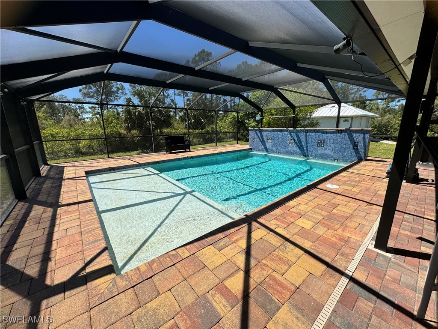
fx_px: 177
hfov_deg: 102.1
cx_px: 219
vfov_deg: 85.7
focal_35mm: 14
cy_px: 164
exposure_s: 1/1637
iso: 50
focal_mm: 2.22
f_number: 2.2
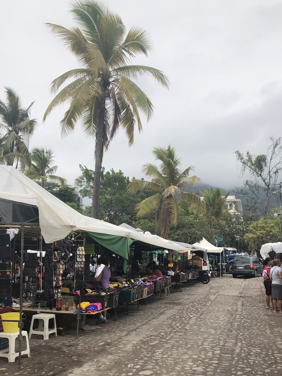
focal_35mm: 38
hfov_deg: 37.3
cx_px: 186
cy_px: 251
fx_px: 413
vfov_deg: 48.1
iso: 20
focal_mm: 3.99
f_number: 1.8
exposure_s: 1/1200
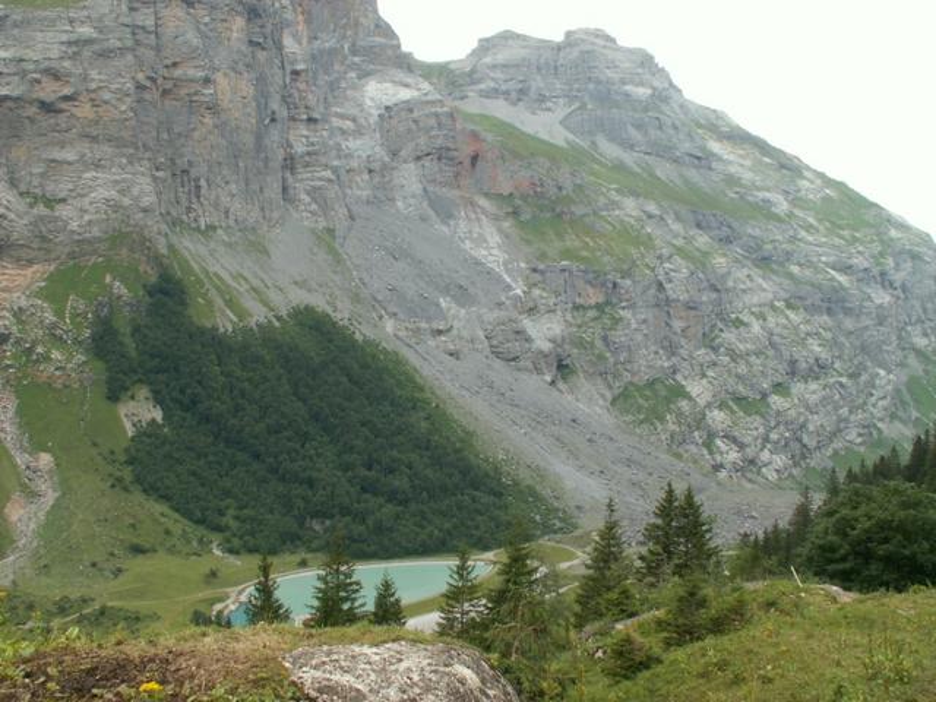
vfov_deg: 40.7
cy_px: 351
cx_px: 468
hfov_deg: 52.6
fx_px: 946
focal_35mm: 35
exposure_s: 1/125
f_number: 5
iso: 50
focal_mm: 5.86
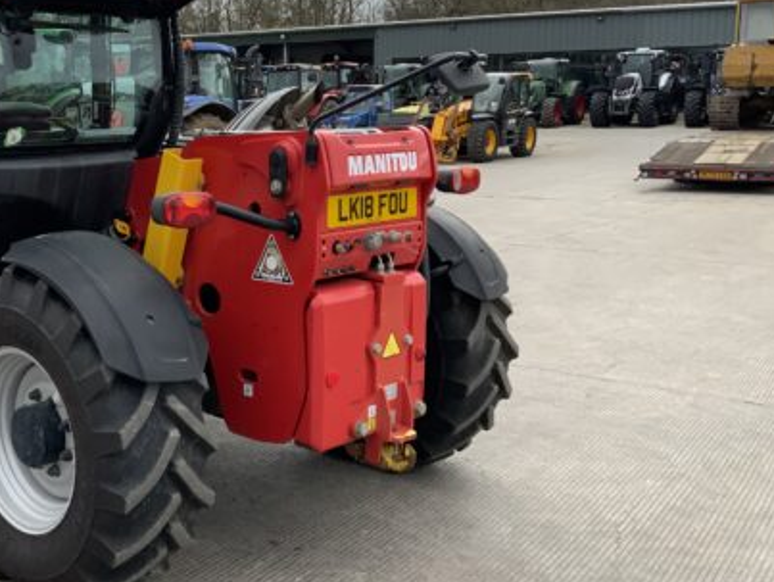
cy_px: 250
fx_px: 1029
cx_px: 171
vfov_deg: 31.5
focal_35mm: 46
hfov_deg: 39.8
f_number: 1.8
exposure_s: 1/1377
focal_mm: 3
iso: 16
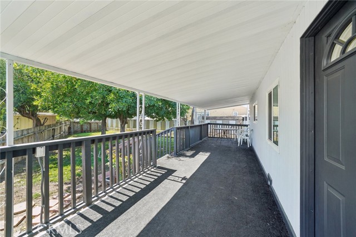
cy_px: 118
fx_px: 128
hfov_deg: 108.4
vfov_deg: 85.4
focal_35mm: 13
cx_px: 178
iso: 100
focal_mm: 13
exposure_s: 1/30
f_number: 8
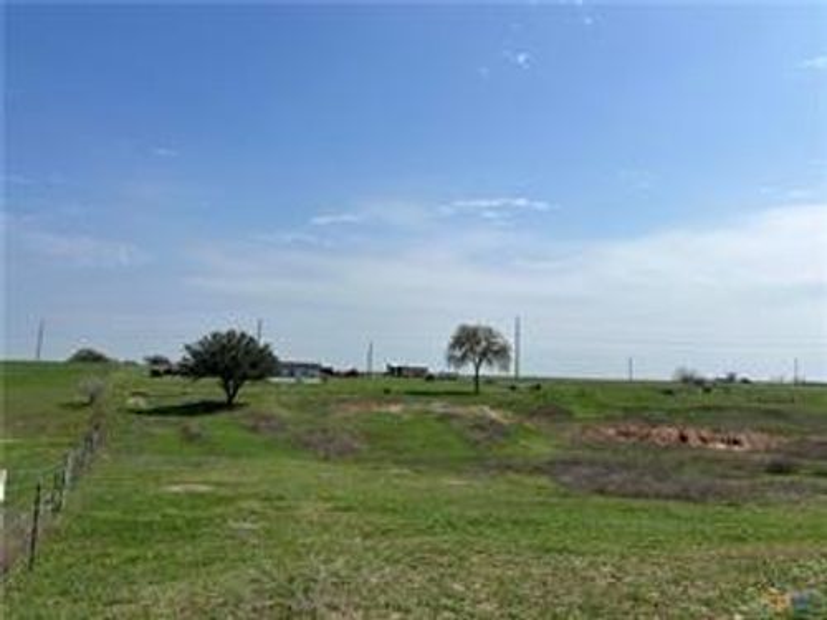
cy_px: 310
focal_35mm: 26
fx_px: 621
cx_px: 414
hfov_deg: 67.3
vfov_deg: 53.1
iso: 50
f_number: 1.5
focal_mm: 5.7
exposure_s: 1/9434
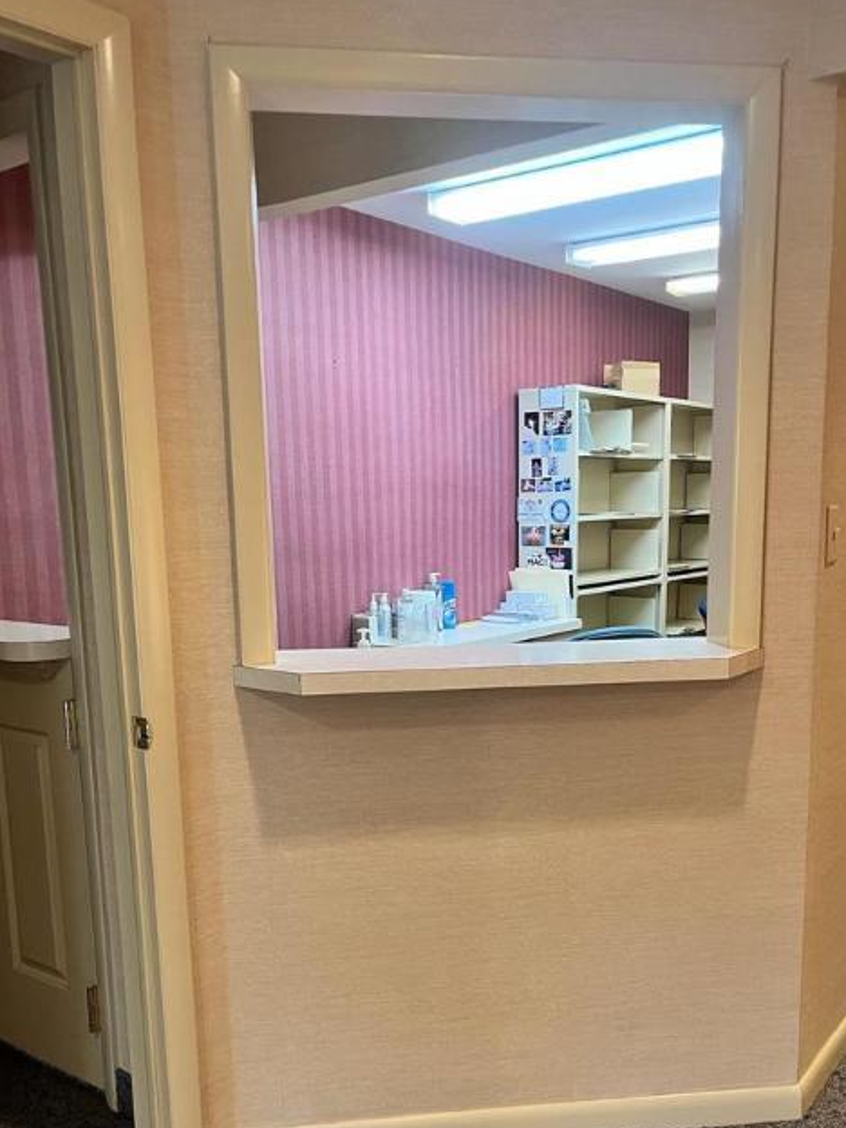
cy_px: 672
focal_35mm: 32
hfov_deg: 44.1
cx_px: 461
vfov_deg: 56.4
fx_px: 1043
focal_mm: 5.1
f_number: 1.6
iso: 250
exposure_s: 1/60
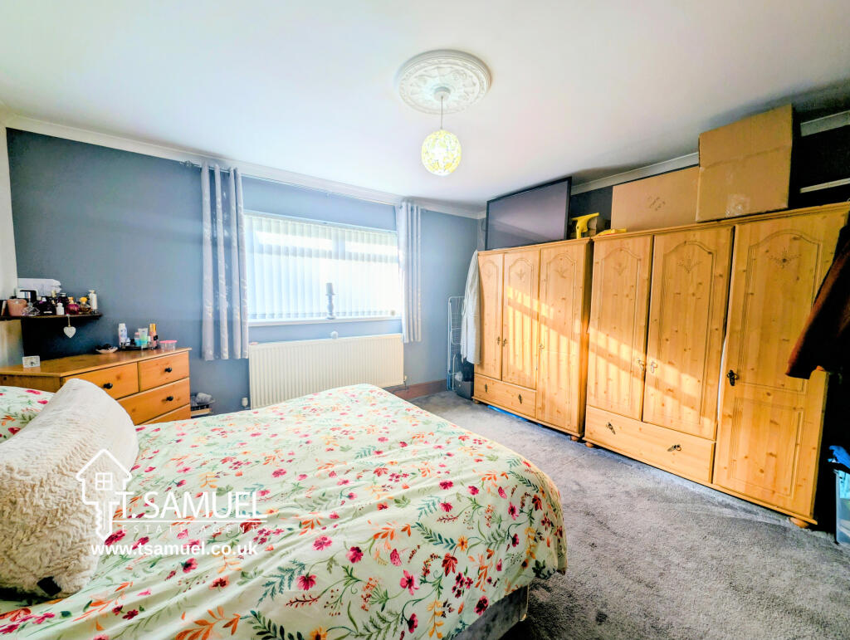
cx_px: 425
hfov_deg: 110.5
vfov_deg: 94.6
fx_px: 295
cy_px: 320
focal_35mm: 12
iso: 36
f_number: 1.95
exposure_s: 1/171
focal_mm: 2.23
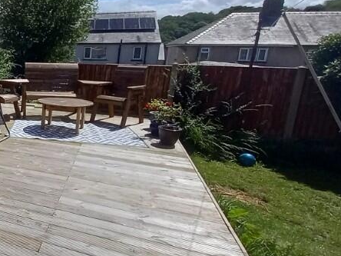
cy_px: 115
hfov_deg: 46.0
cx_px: -27
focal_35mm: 30
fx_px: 296
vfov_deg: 46.7
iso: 50
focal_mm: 1.13
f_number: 2.2
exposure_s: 1/1795
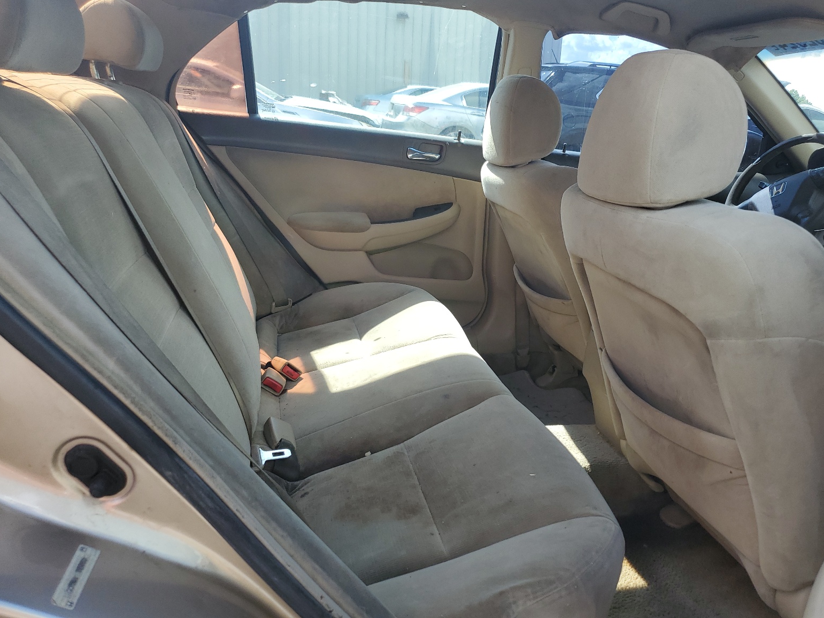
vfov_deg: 51.3
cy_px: 298
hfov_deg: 65.3
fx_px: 643
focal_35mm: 27
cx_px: 425
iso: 50
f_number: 1.5
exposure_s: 1/833
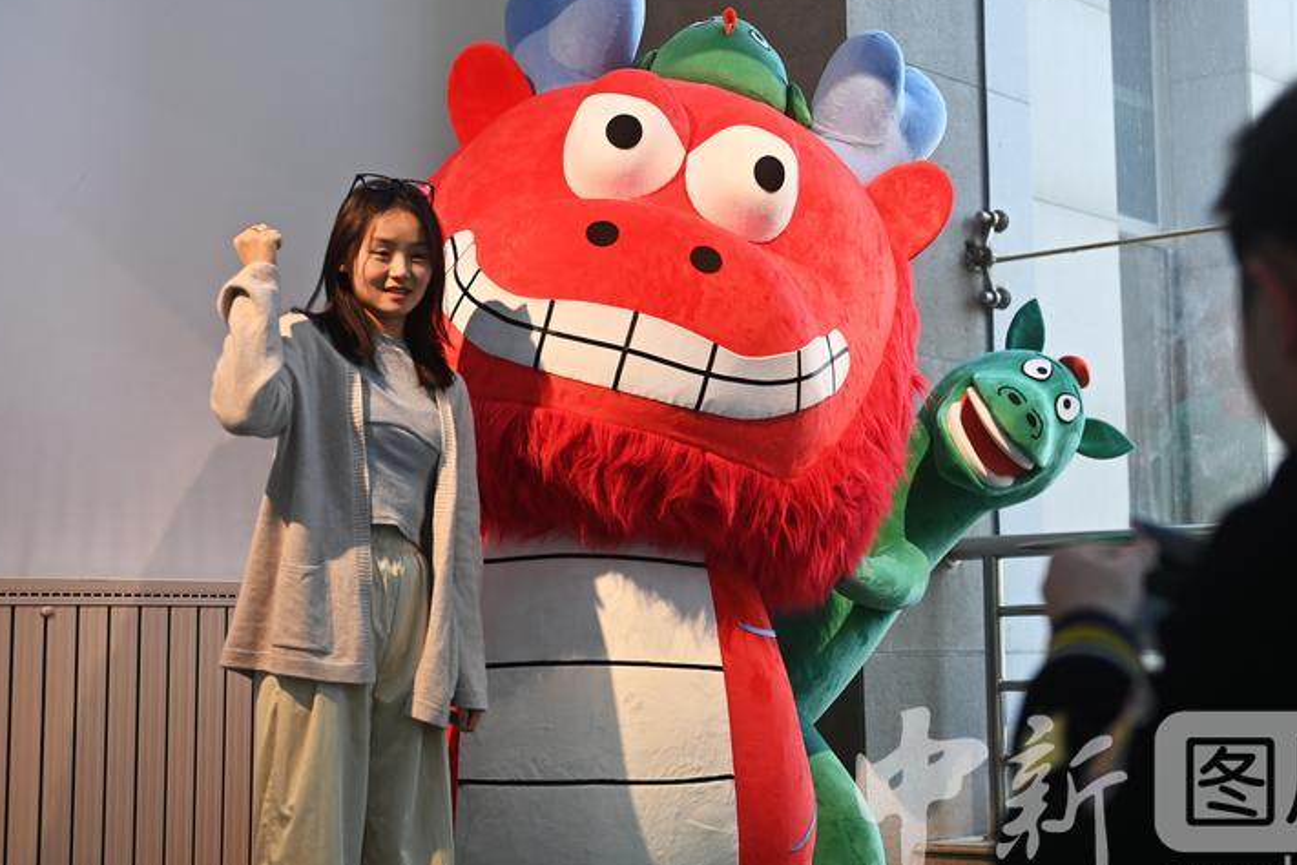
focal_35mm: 63
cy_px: 430
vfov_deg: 21.6
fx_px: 2270
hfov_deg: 31.9
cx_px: 675
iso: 400
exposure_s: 1/250
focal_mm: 56
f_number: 2.8
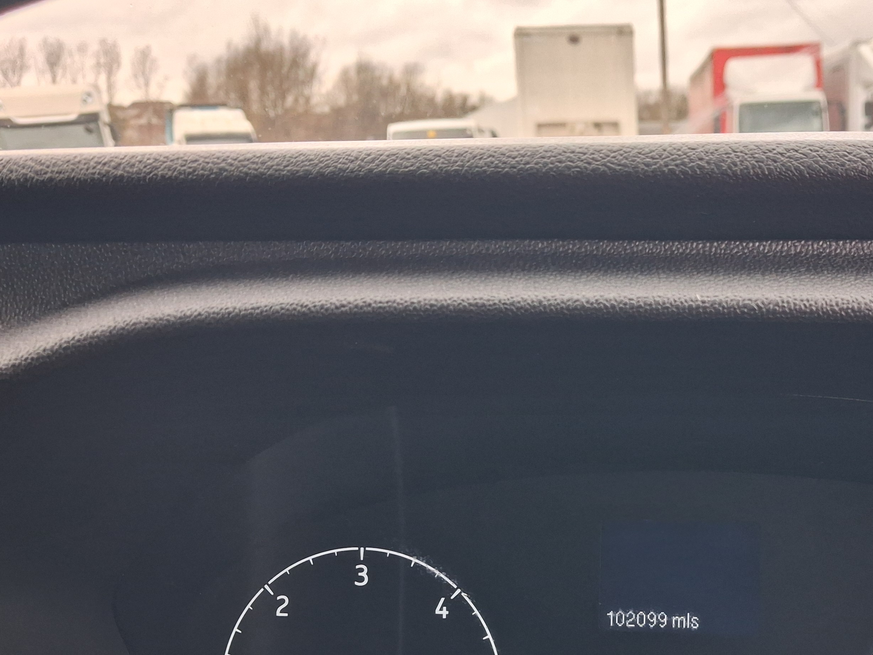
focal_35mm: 45
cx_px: 647
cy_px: 517
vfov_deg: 31.4
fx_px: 1135
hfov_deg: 41.0
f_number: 1.8
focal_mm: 4
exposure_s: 1/120
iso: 200
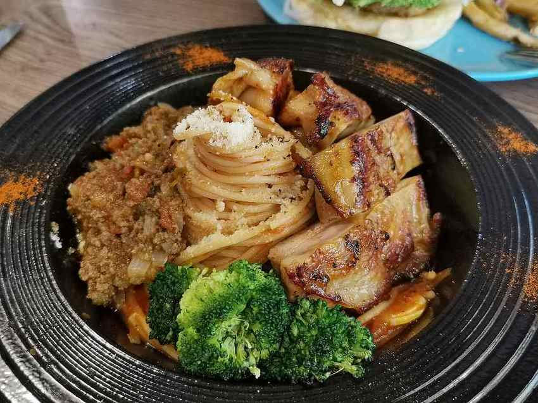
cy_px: 202
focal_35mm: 34
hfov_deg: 54.0
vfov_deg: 41.8
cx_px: 269
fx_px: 528
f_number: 1.8
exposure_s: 1/60
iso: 250
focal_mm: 5.58
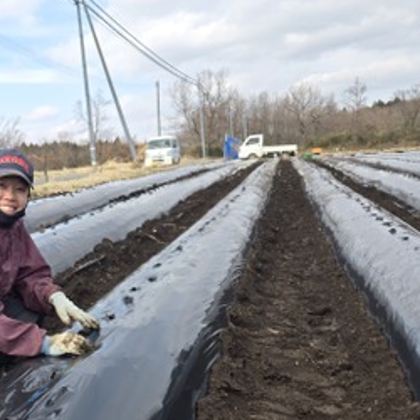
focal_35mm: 39
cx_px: 29
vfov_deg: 42.6
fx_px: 535
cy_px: 254
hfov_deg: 39.2
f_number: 1.8
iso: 25
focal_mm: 5.4
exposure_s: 1/583
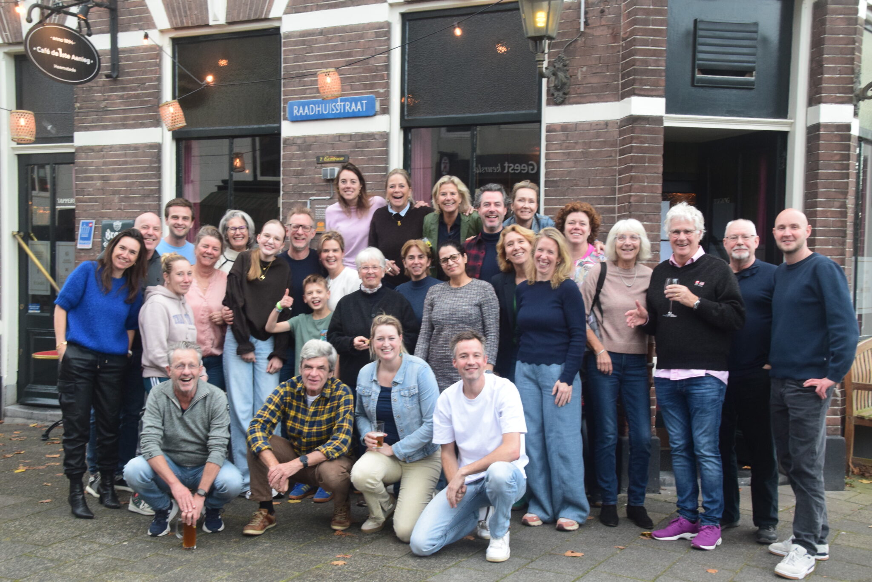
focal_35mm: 45
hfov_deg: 43.6
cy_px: 291
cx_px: 436
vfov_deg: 29.9
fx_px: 1090
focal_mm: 30
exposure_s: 1/60
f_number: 8
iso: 1600
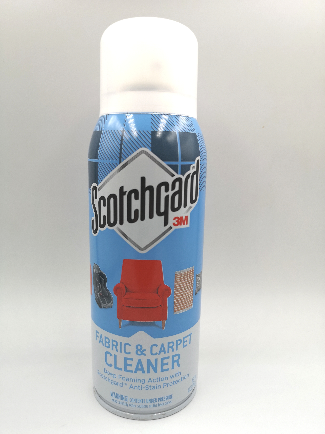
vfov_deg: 65.3
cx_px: 162
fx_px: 338
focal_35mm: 27
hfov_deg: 51.4
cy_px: 217
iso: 64
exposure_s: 1/120
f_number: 1.8
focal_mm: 5.58
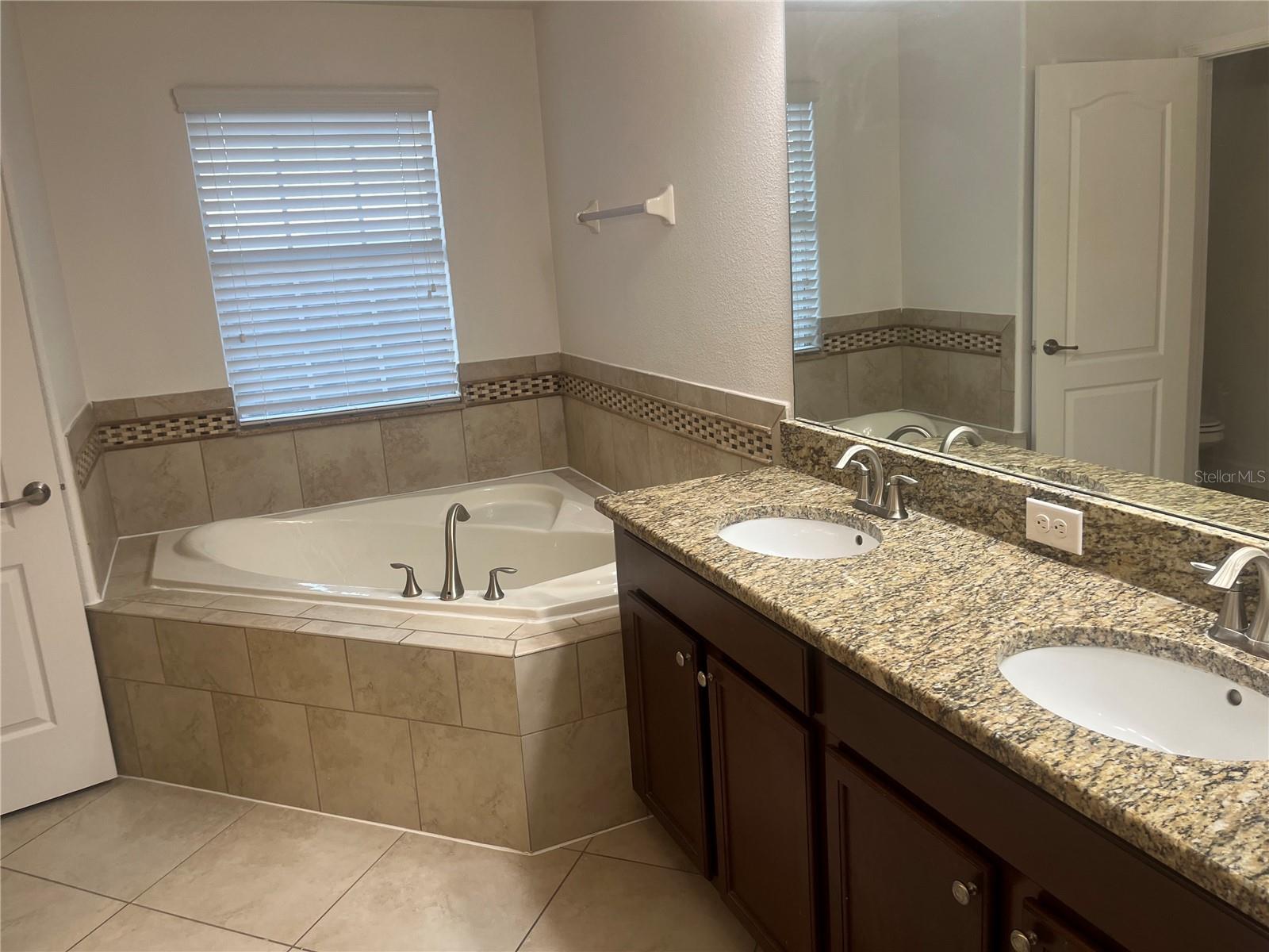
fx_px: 953
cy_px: 476
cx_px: 634
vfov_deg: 53.1
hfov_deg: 67.3
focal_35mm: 26
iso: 80
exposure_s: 1/60
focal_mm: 5.1
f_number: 1.6
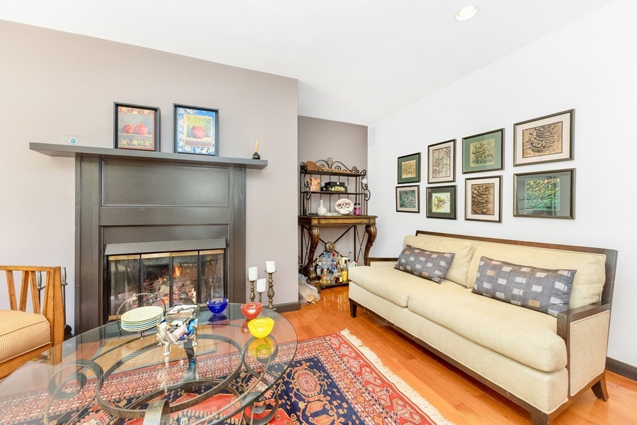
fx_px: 248
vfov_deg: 81.3
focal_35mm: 14
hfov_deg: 104.2
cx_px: 318
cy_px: 212
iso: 1250
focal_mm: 14
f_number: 3.5
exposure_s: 1/125
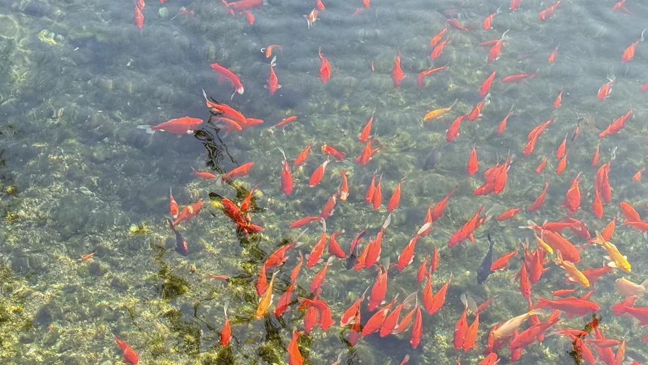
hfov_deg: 26.9
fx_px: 1340
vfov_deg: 15.5
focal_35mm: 78
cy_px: 212
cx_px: 455
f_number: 1.78
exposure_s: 1/478
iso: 100
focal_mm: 6.76
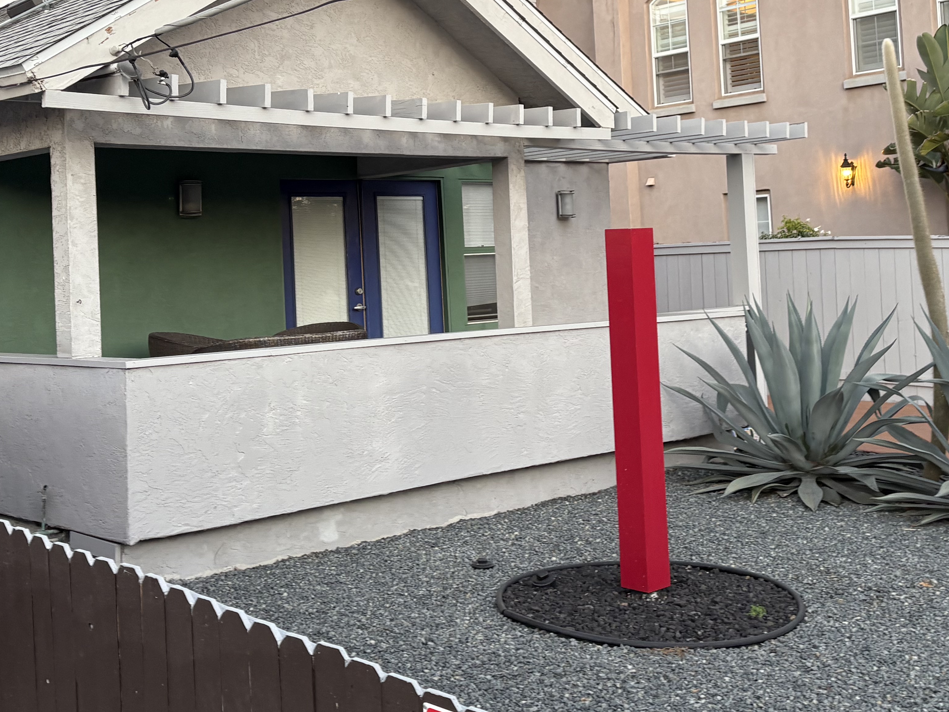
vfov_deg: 29.8
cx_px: 515
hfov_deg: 39.6
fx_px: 1316
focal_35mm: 48
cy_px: 179
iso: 125
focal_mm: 5.96
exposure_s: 1/60
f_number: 1.6
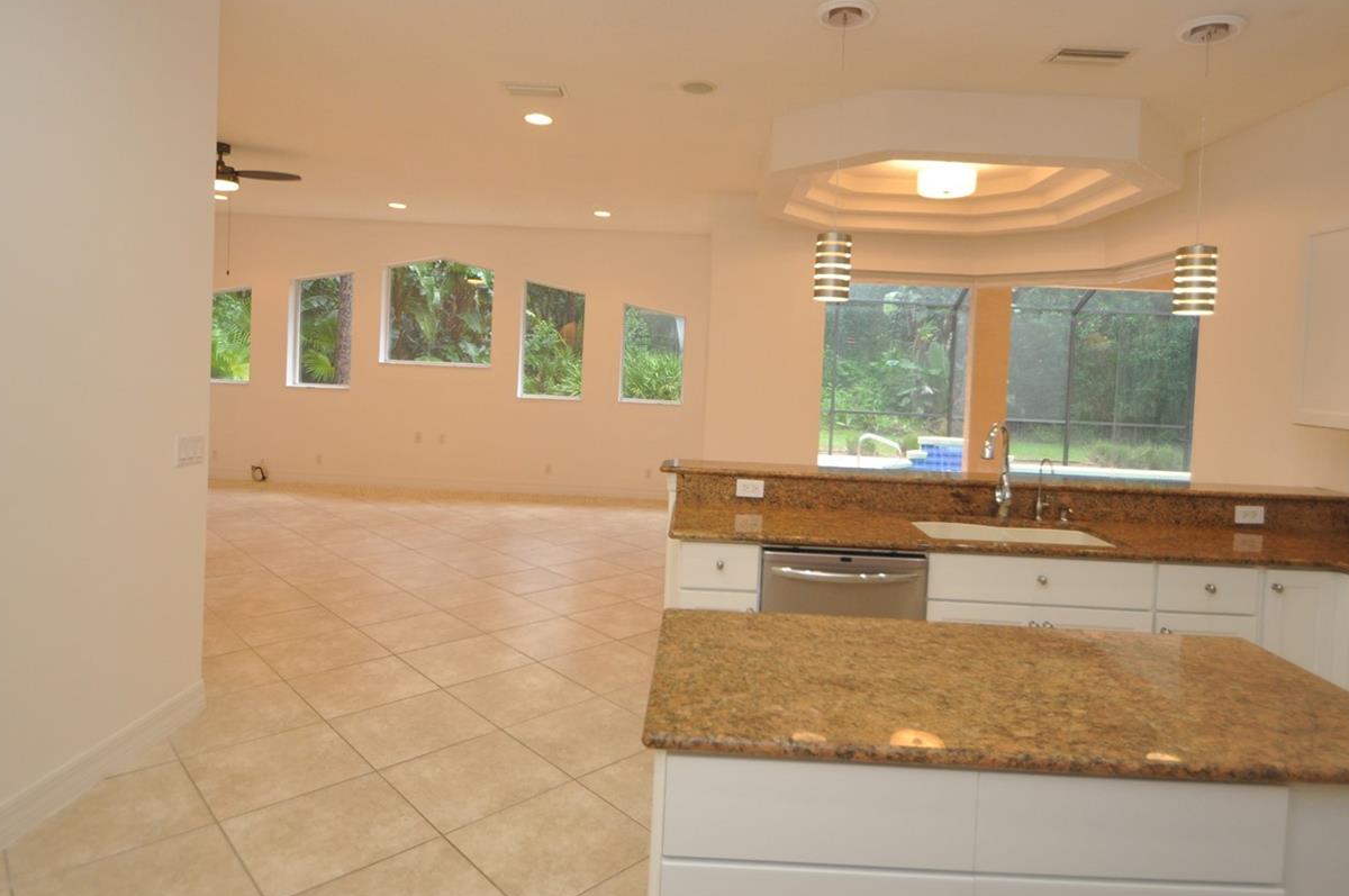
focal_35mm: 20
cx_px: 692
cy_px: 407
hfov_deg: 84.0
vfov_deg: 61.7
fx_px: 749
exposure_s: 1/60
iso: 400
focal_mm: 10
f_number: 4
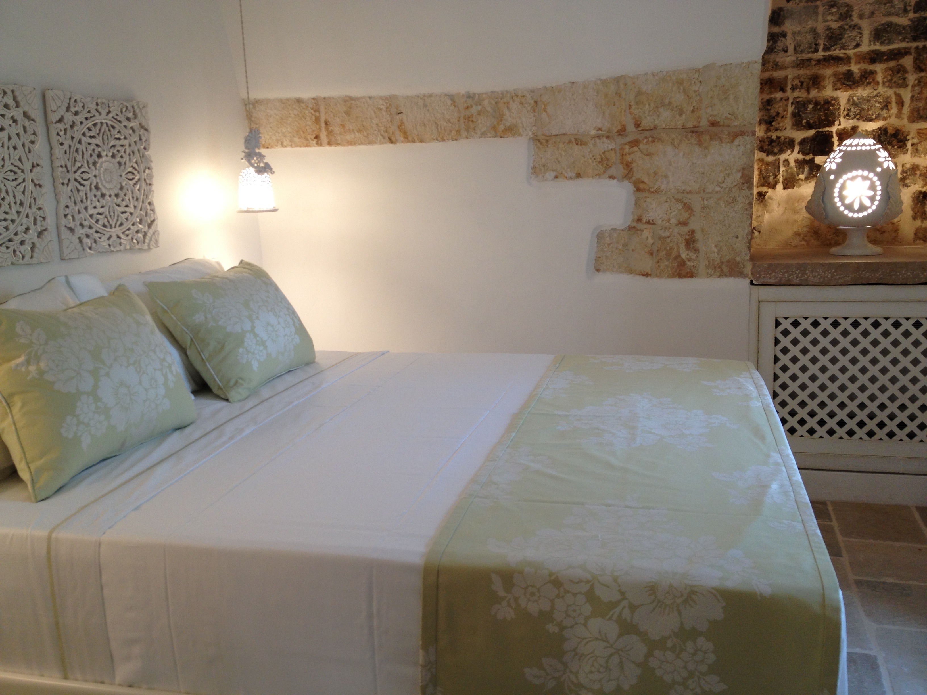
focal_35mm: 35
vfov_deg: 40.7
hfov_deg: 52.6
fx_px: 937
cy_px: 348
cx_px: 464
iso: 50
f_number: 2.4
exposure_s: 1/20
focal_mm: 4.28
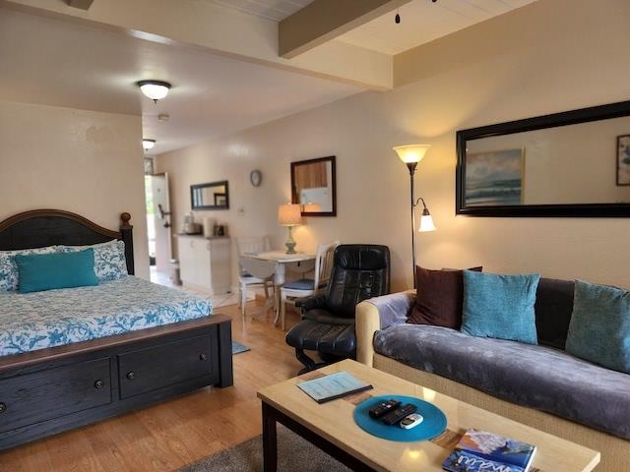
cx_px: 315
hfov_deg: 73.9
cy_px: 236
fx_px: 419
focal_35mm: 23
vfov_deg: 58.9
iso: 125
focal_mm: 5.4
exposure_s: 1/120
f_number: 1.8
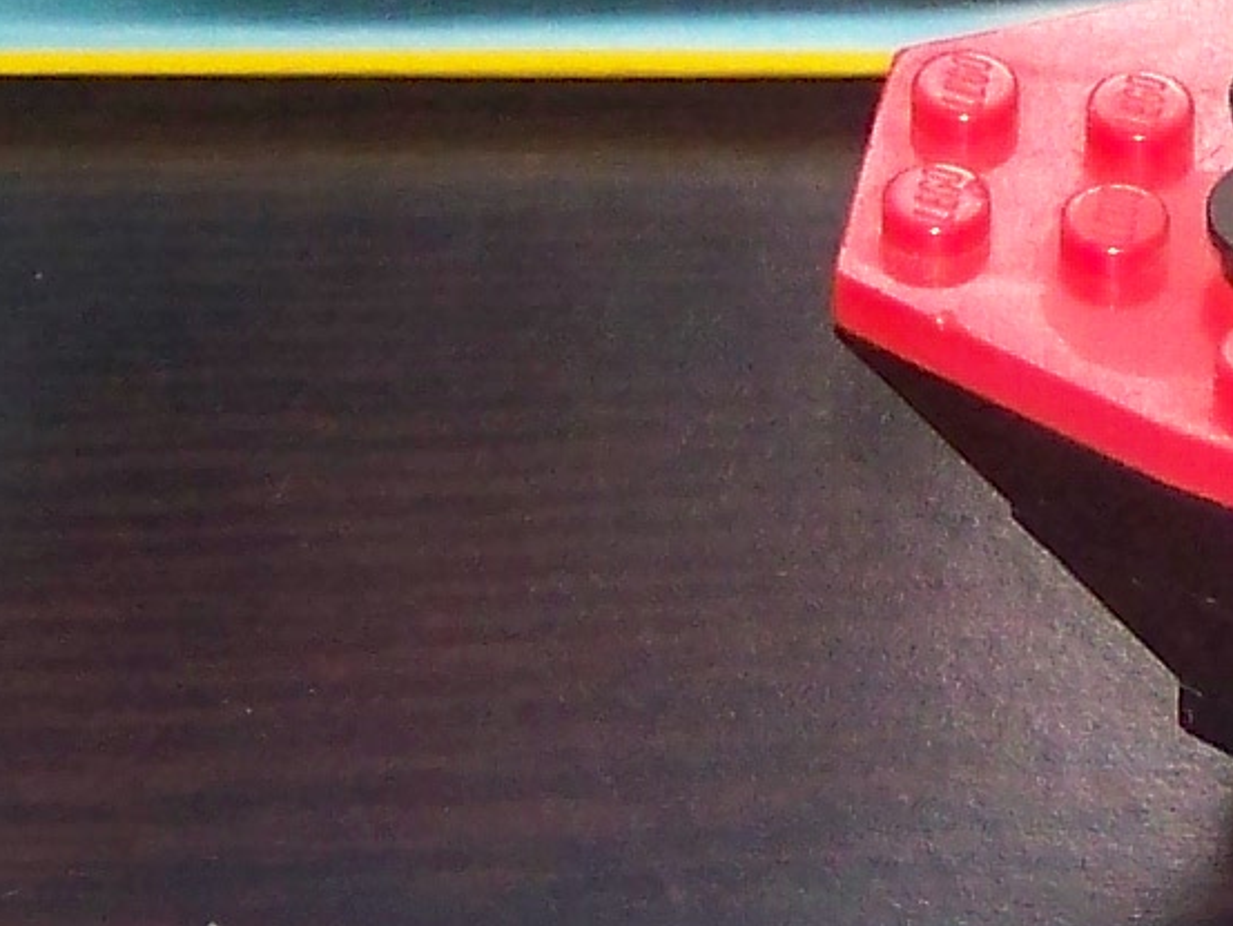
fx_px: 7517
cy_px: 413
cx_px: 1307
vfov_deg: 7.0
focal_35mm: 211
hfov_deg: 9.3
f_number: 2.8
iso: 200
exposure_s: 1/30
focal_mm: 6.3
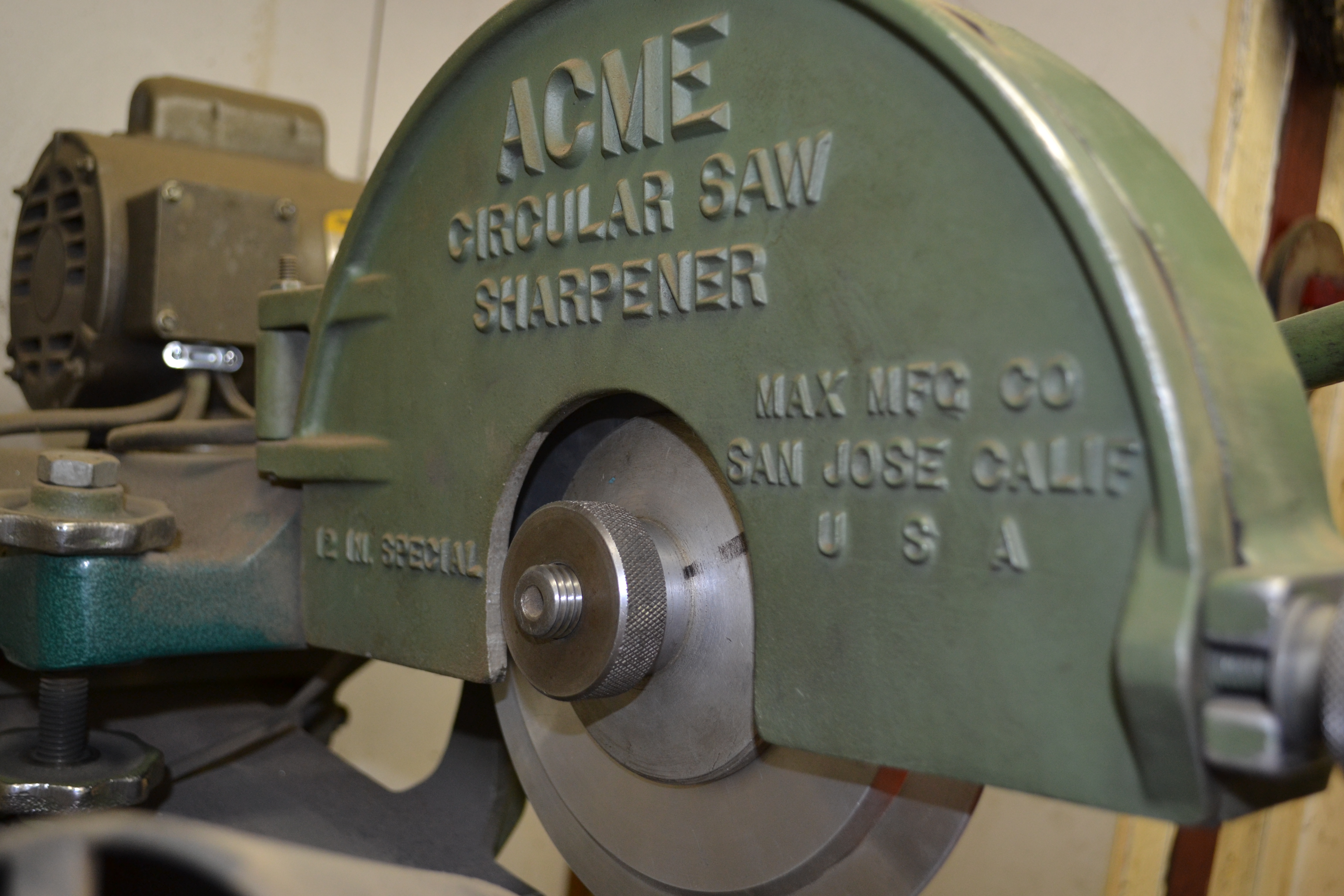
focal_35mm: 36
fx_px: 1344
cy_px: 448
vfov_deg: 36.9
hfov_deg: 53.1
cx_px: 672
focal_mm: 24
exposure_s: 1/60
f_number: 4
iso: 560
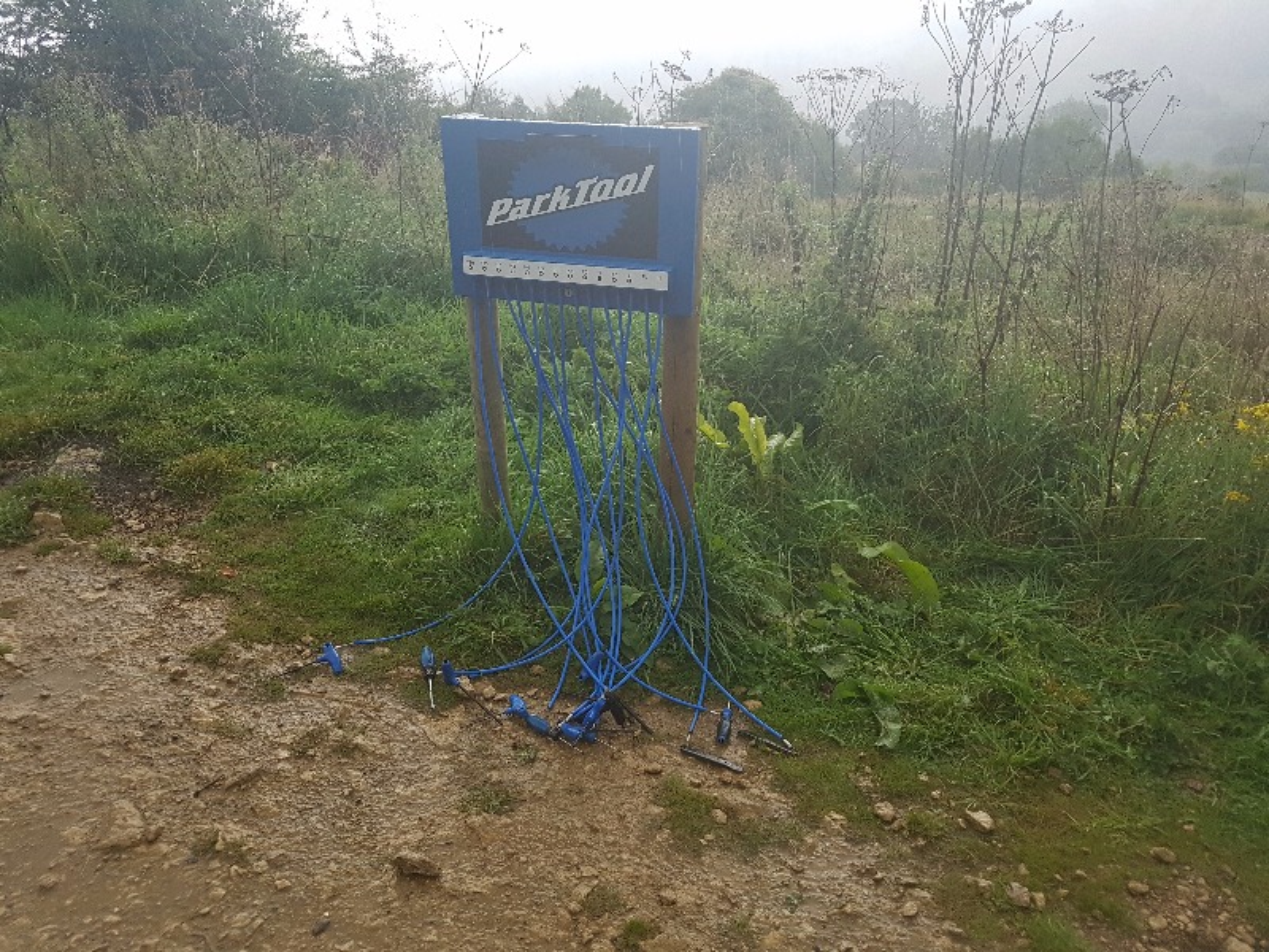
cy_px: 476
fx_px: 953
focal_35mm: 26
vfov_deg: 53.1
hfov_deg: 67.3
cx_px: 634
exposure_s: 1/50
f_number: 1.7
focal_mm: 4.2
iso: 100
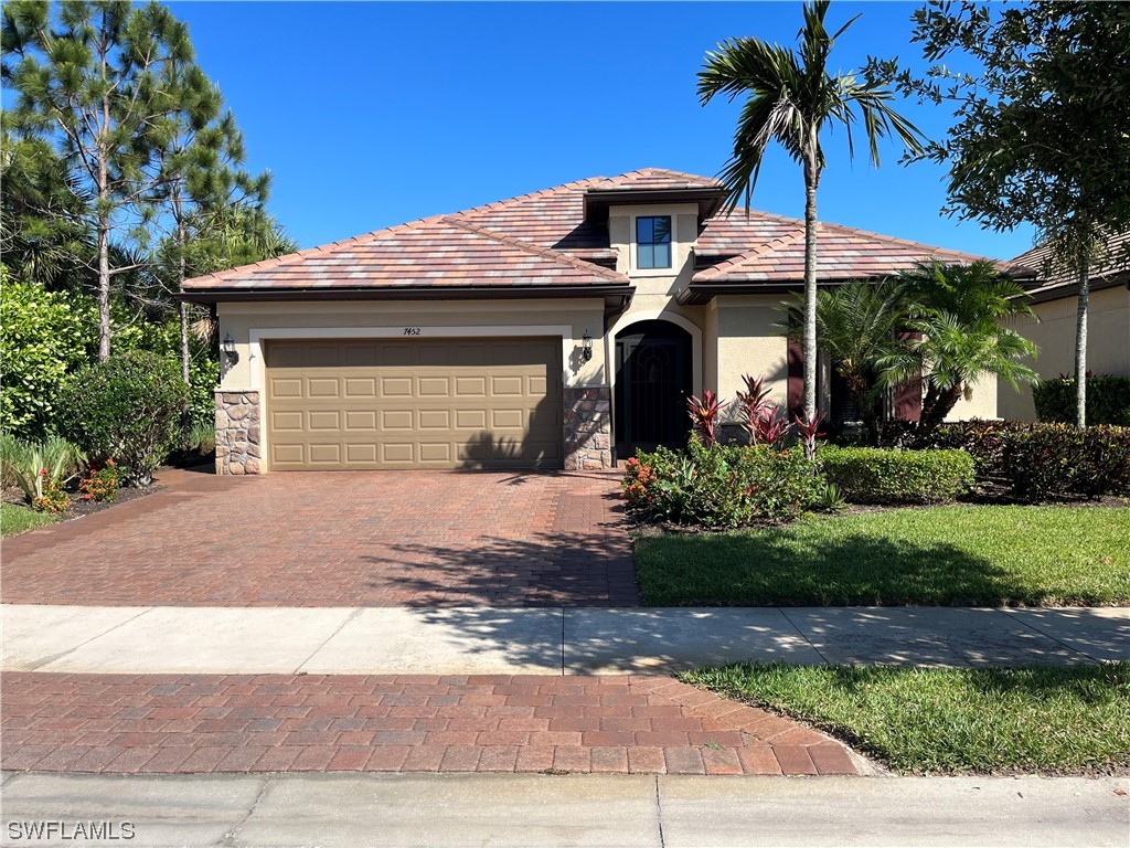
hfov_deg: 67.3
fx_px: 849
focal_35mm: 26
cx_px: 565
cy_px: 424
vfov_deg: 53.1
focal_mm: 5.1
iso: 50
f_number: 1.6
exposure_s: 1/2825
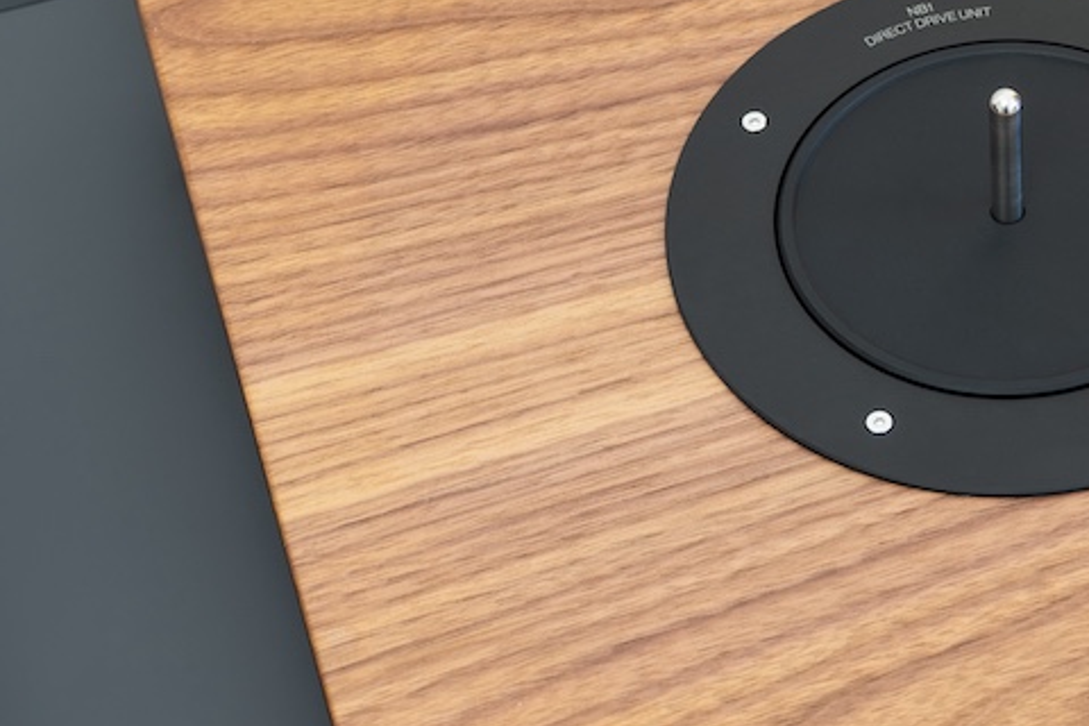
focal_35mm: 113
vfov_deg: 12.1
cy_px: 196
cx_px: 1035
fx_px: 3418
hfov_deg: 17.8
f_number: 9
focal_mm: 53
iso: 125
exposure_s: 1/3
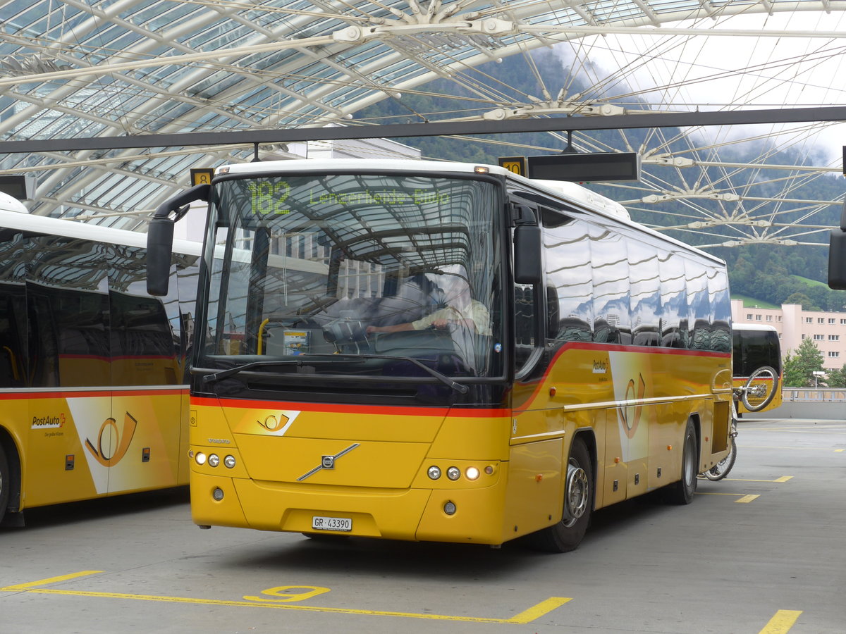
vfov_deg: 19.9
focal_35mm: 74
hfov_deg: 26.3
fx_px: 1809
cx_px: 423
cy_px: 317
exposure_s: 1/125
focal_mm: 15
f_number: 4.2
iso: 80
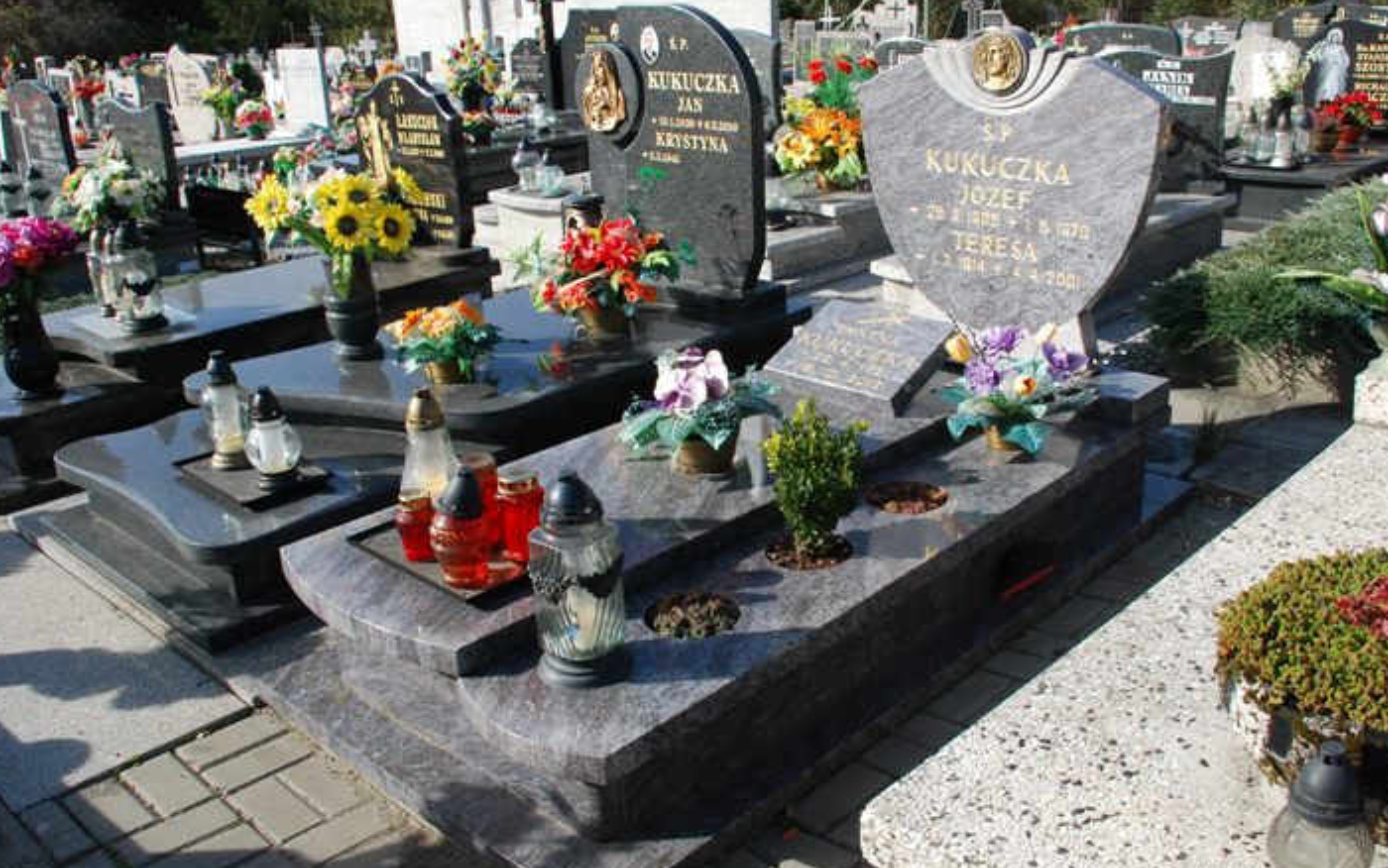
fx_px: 1324
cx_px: 783
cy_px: 427
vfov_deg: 36.3
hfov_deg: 55.1
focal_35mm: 35
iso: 500
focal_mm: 20
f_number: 8
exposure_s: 1/640
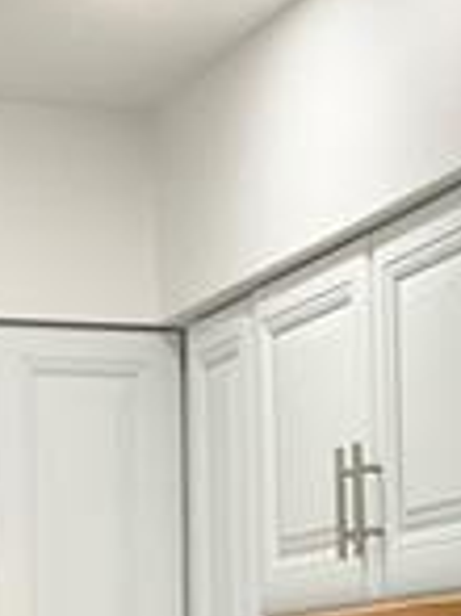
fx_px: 2703
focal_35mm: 152
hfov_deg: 9.7
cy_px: 717
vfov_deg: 12.7
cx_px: 373
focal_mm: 3
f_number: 1.8
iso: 64
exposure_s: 1/120
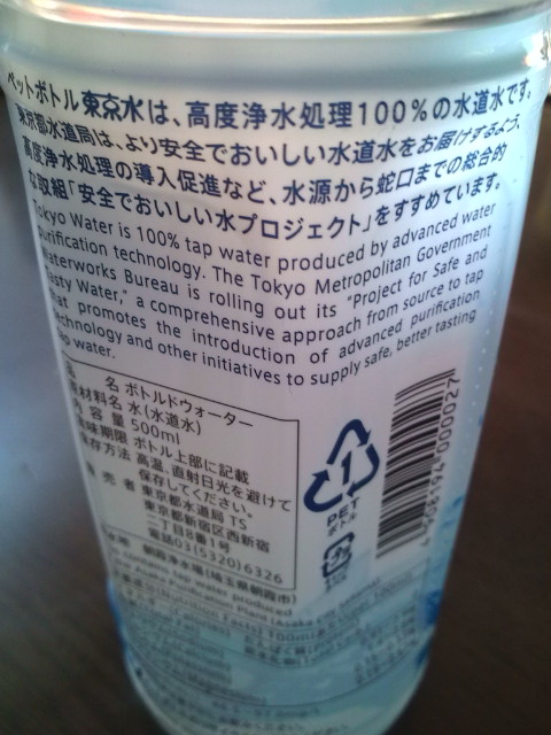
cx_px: 276
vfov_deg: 56.8
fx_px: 679
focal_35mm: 32
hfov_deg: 44.2
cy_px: 368
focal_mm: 3.3
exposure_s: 1/60.1
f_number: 2.8
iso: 68
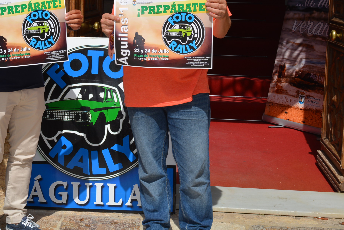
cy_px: 39
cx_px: 102
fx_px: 717
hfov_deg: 26.7
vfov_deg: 18.0
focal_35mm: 75
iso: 100
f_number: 13
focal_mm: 30
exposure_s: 1/200
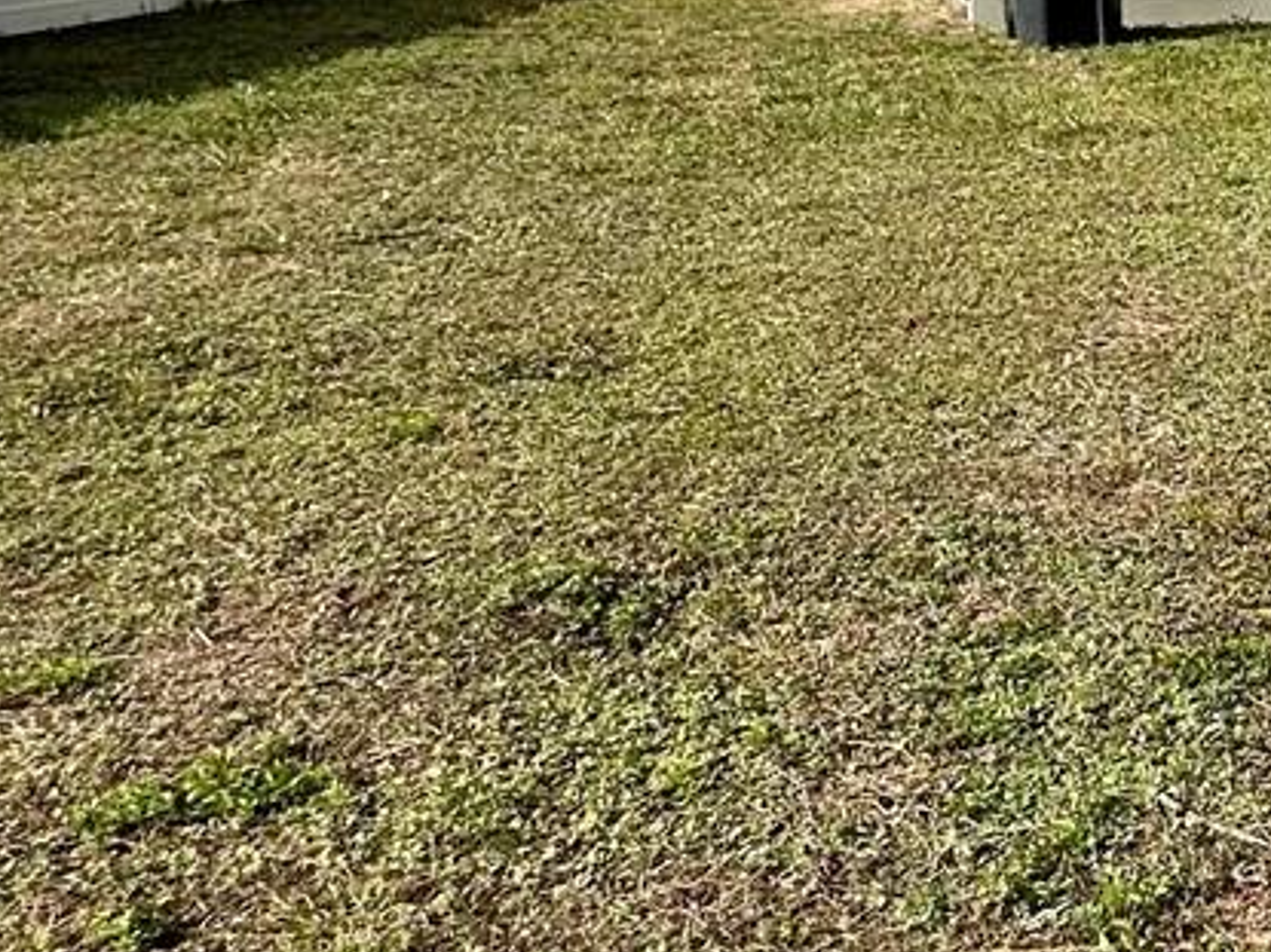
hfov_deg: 26.6
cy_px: 95
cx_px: 1859
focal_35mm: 54
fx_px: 1982
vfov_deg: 26.1
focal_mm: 2.22
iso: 50
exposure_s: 1/1887
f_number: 2.2
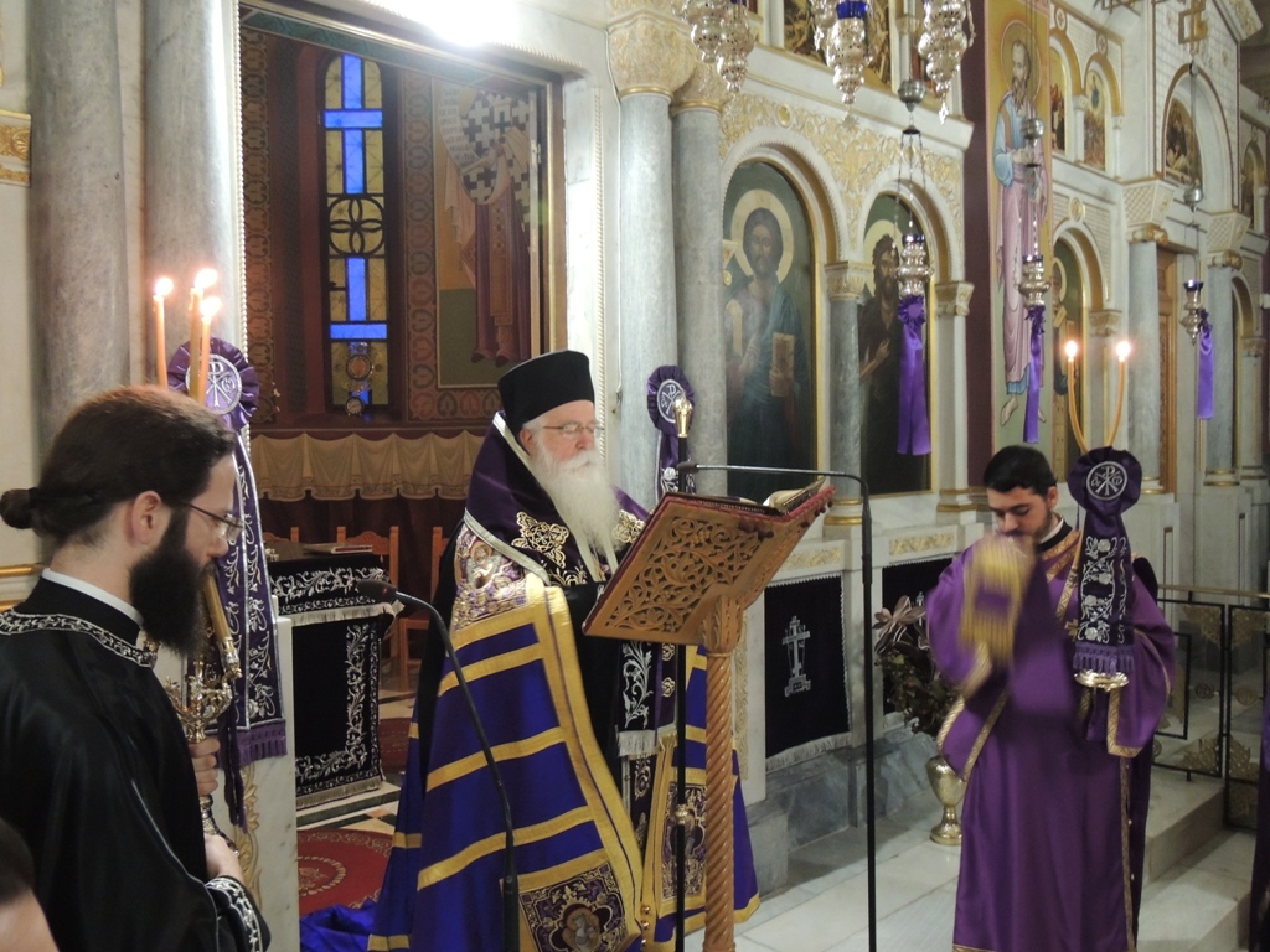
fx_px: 1101
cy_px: 476
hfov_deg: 60.0
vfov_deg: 46.8
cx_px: 635
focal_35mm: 30
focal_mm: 5.3
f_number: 3.1
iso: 640
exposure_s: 1/8
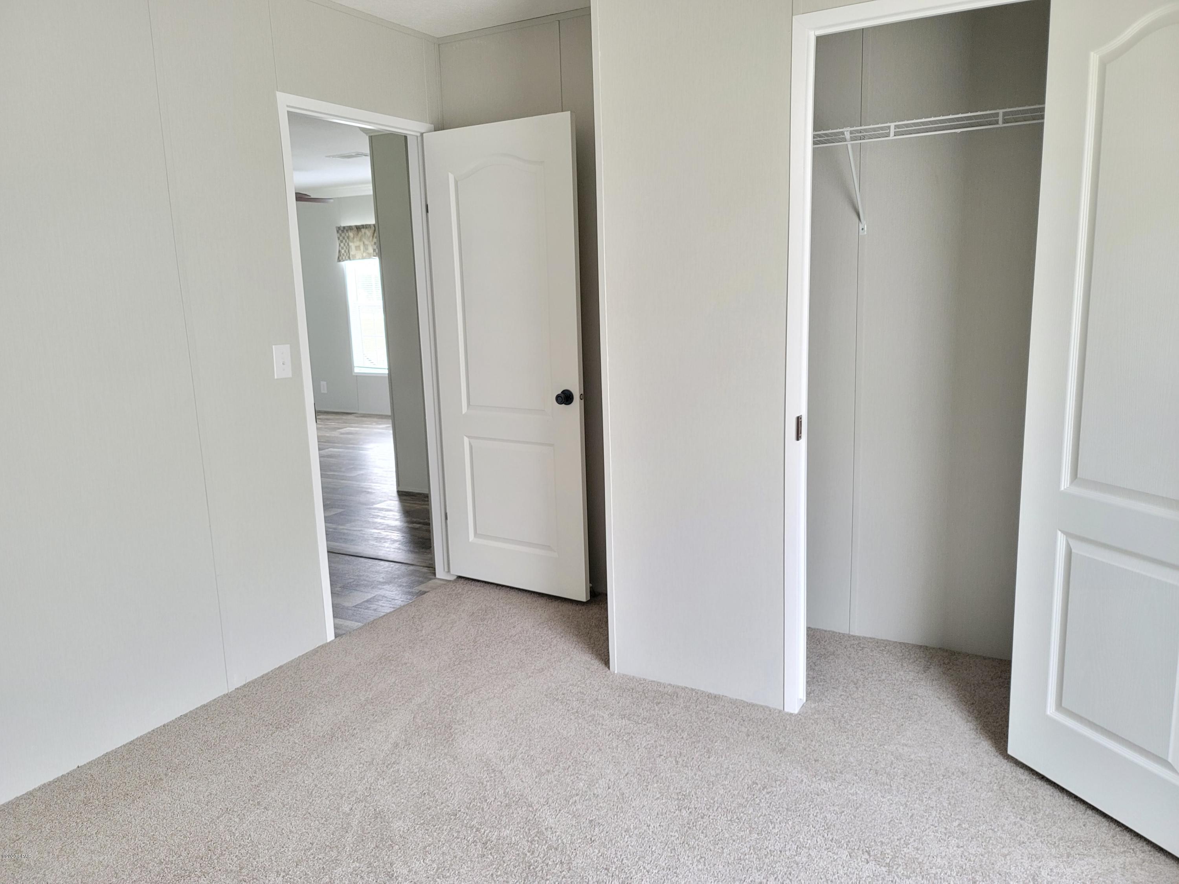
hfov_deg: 69.4
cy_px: 442
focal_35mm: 25
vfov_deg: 54.9
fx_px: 851
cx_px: 590
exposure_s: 1/39
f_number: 1.8
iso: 500
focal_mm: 7
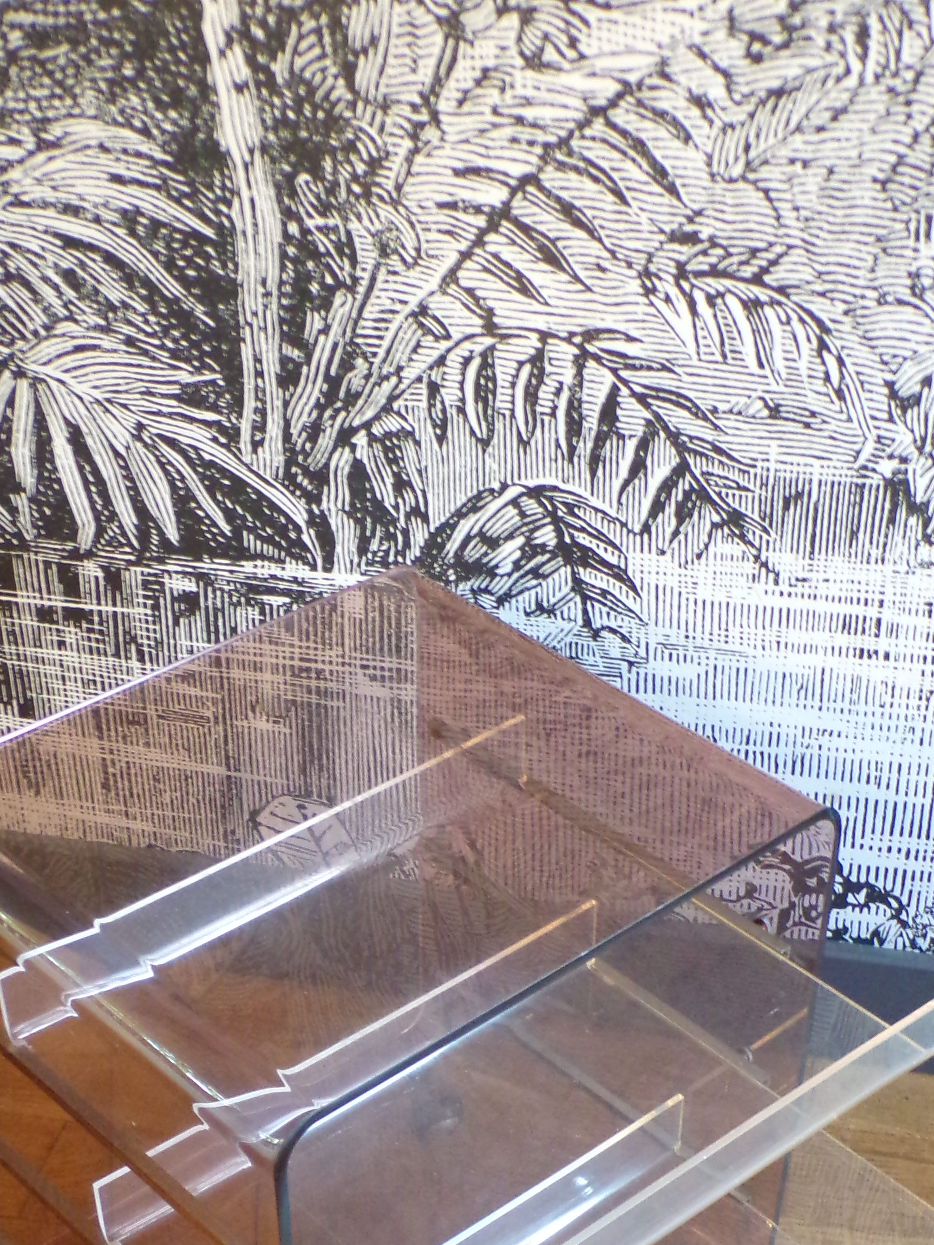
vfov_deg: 33.5
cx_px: 469
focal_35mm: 55
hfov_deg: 26.6
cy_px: 1062
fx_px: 1979
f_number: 3.2
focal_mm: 5.8
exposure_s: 1/12
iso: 400
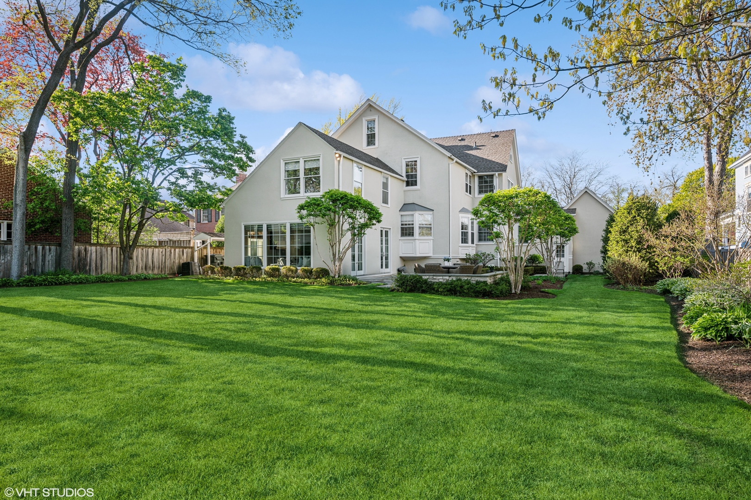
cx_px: 376
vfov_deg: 60.6
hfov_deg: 82.6
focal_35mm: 20
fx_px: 427
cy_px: 250
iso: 200
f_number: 9.5
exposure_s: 1/90
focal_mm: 20.5
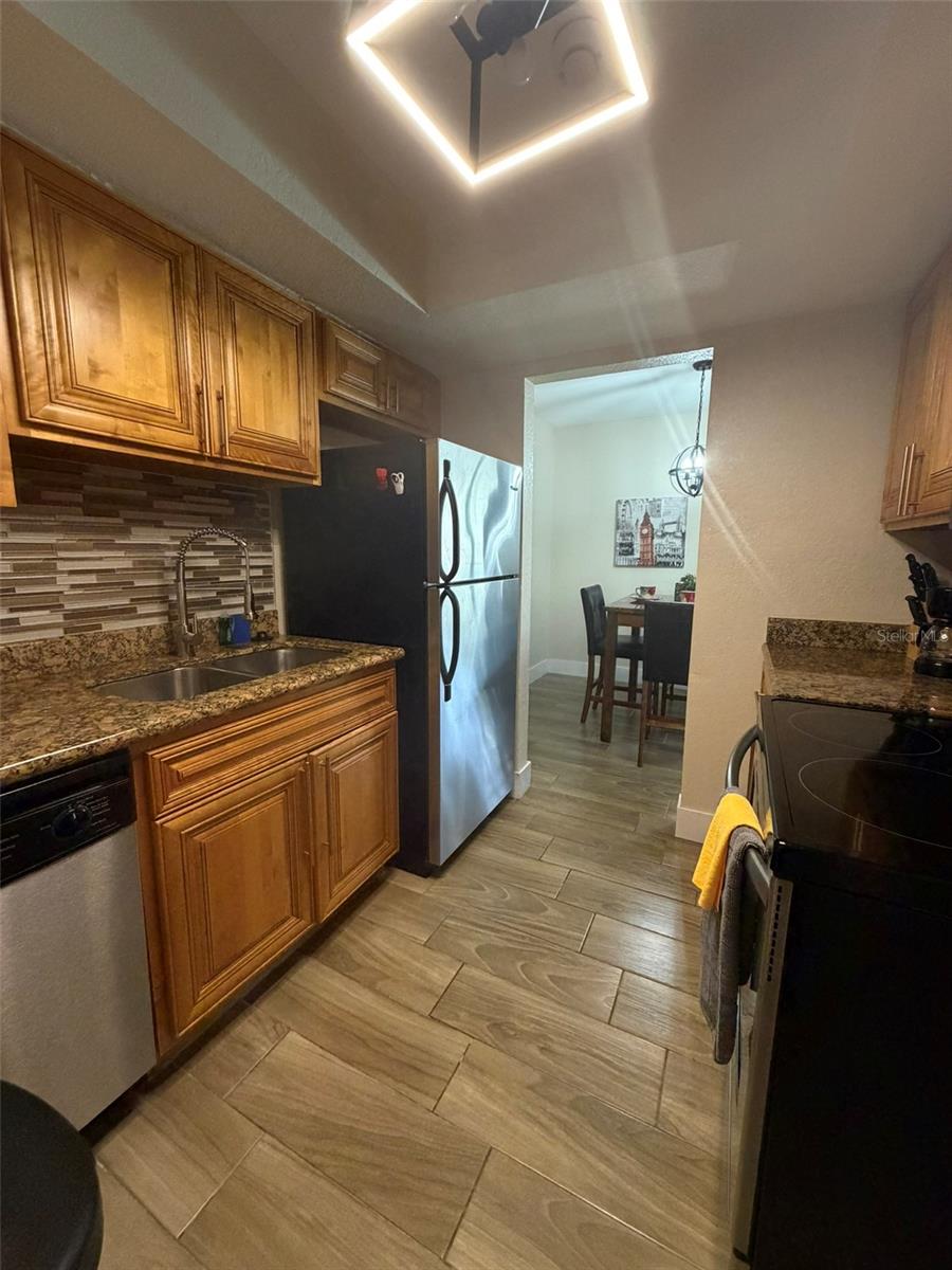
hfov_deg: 85.7
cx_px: 476
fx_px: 513
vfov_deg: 102.1
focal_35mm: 14
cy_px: 635
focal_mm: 2.22
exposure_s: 1/60
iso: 500
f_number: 2.2
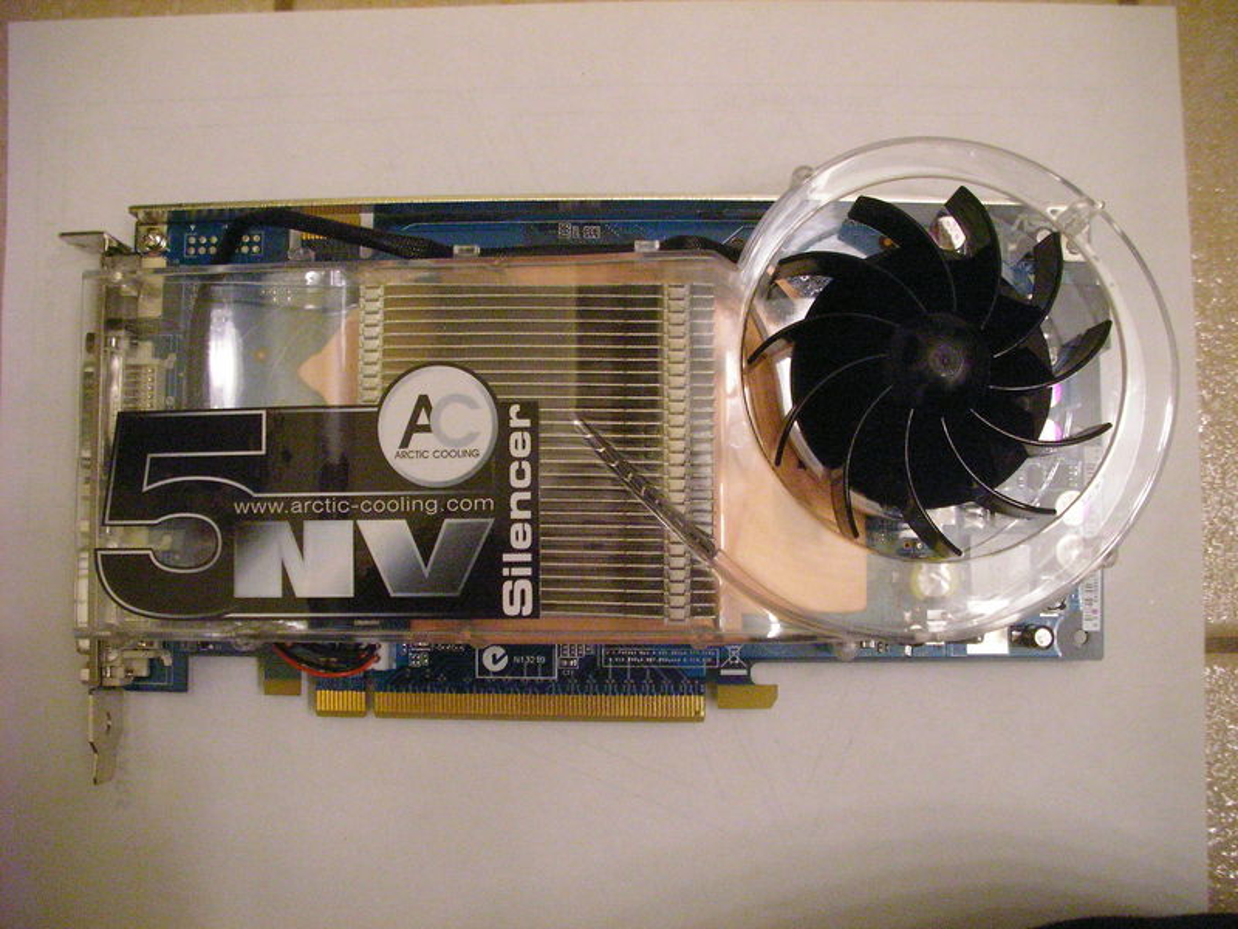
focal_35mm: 38
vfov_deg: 37.7
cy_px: 464
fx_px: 1359
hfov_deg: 49.0
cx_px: 619
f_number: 3.5
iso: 400
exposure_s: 1/28.5
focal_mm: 6.3
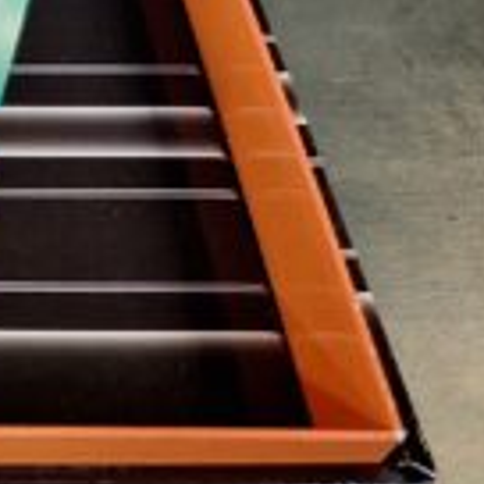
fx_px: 1708
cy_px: -299
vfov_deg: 14.7
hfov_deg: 12.7
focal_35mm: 108
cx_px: -651
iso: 200
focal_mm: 5.54
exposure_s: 1/50
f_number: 1.8
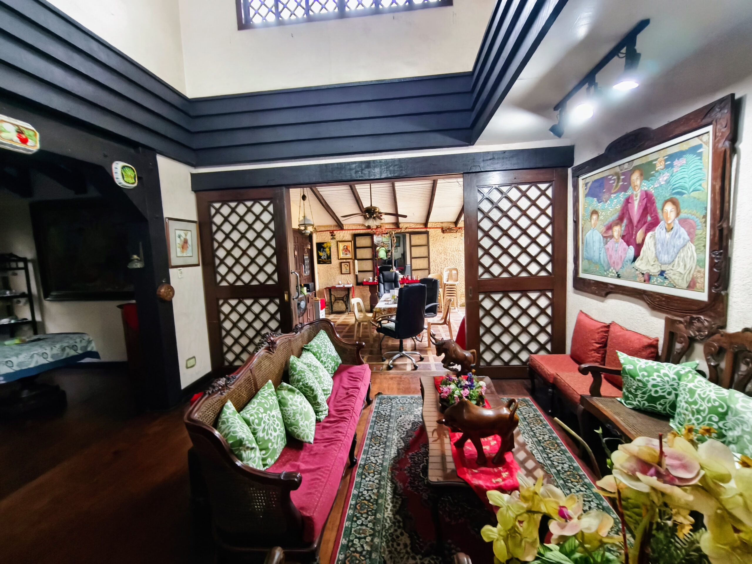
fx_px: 326
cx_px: 376
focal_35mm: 15
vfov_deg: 81.7
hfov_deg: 98.2
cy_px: 282
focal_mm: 1.91
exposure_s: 1/24
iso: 1250
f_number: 2.2
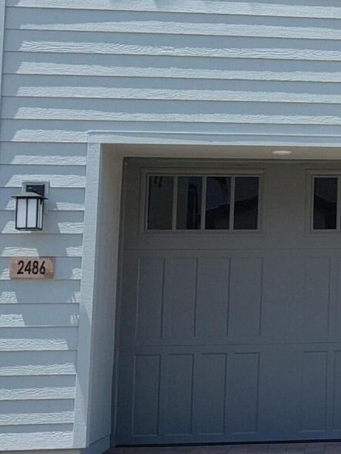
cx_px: 542
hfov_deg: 14.7
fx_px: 1209
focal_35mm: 92
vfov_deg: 21.2
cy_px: 122
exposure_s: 1/586
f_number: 1.8
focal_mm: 4
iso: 20
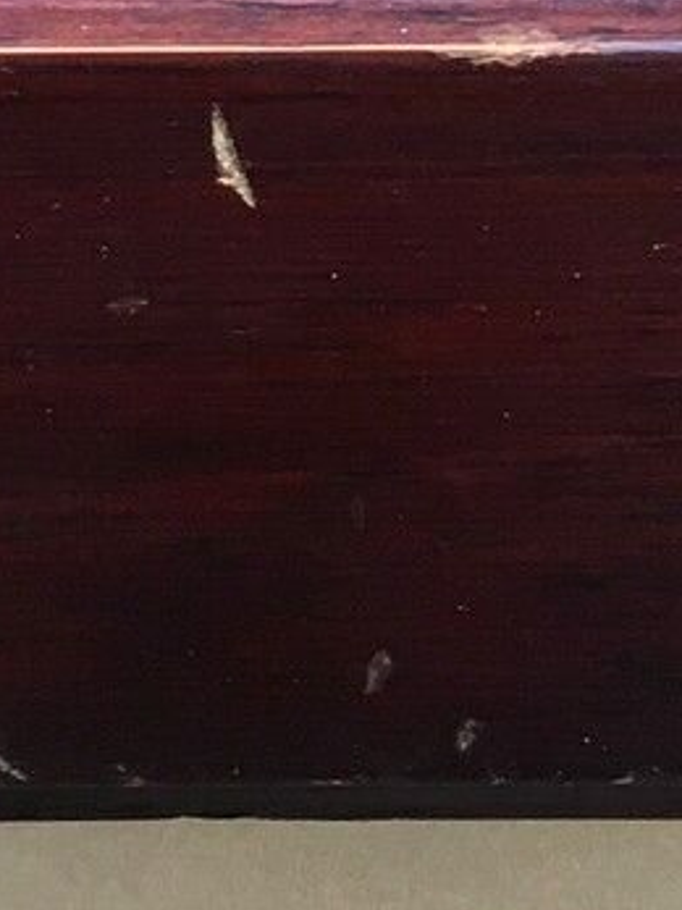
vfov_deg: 10.7
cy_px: -1018
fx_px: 4390
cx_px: 218
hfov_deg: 8.9
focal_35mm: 167
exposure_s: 1/33
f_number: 2.2
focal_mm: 4.15
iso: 25
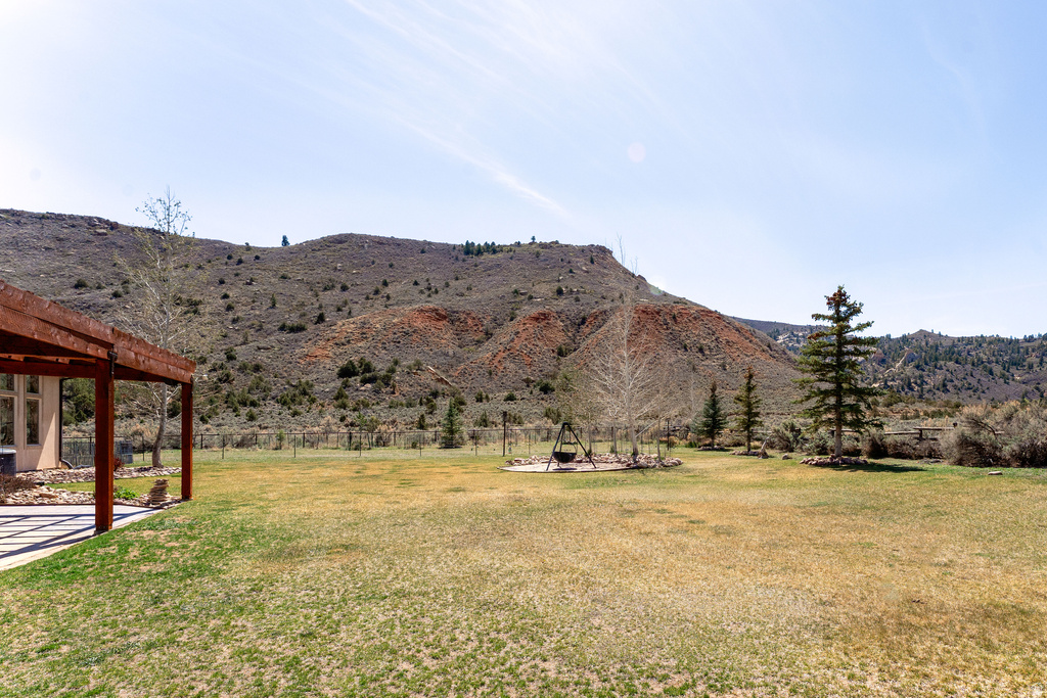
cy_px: 349
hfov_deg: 104.2
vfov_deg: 81.2
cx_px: 524
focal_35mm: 14
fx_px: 407
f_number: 10
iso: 400
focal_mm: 14
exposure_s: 1/640
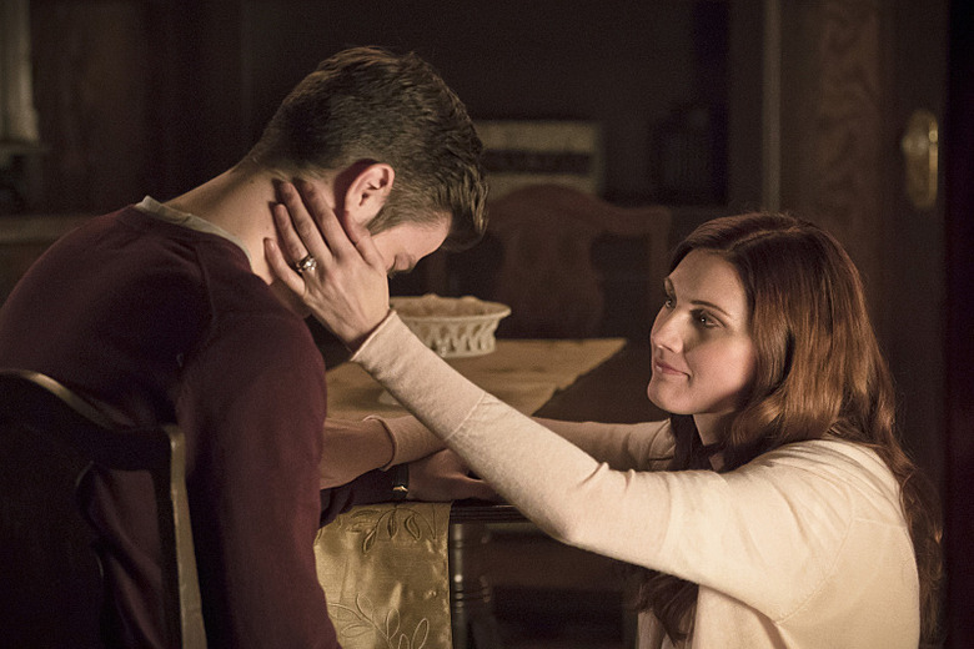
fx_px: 3544
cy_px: 324
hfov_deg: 15.6
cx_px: 487
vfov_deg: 10.5
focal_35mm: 131
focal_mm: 131
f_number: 4.5
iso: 8000
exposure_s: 1/250
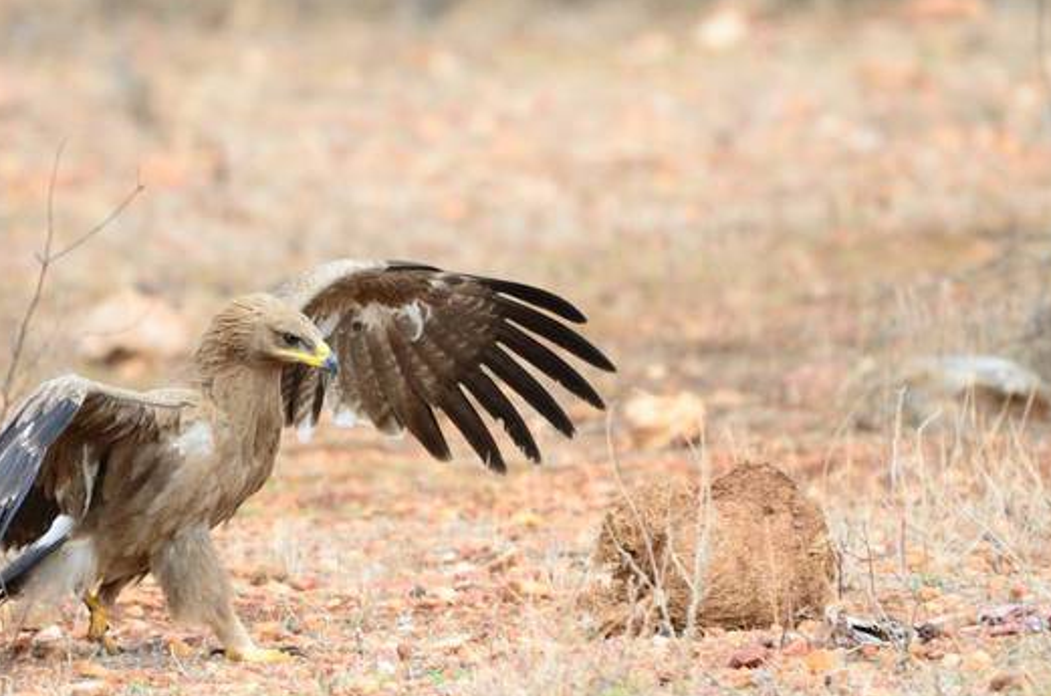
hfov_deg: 2.6
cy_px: 427
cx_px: 391
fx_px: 23480
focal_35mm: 806
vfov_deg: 1.7
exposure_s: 1/640
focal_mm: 400
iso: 640
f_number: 5.6
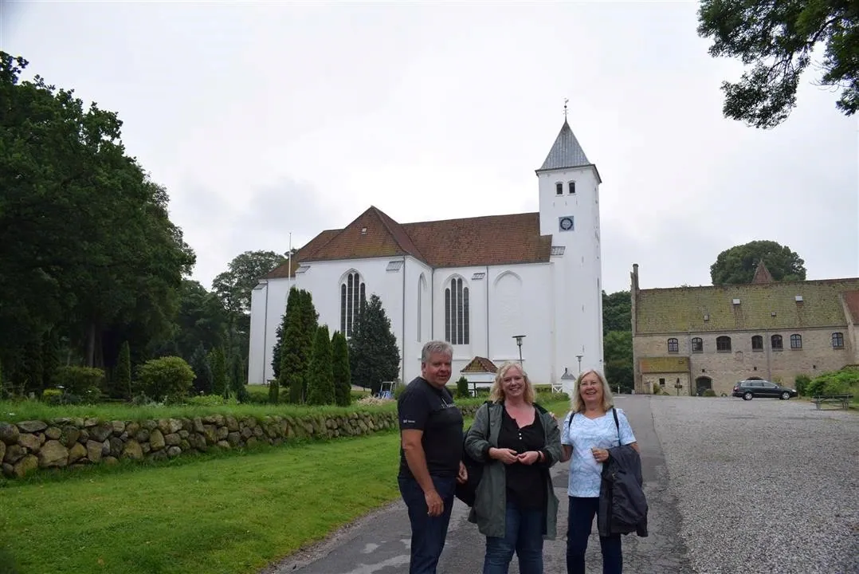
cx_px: 430
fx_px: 645
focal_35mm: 27
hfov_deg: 67.4
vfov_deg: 48.0
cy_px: 287
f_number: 8
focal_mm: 18
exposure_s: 1/250
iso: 250
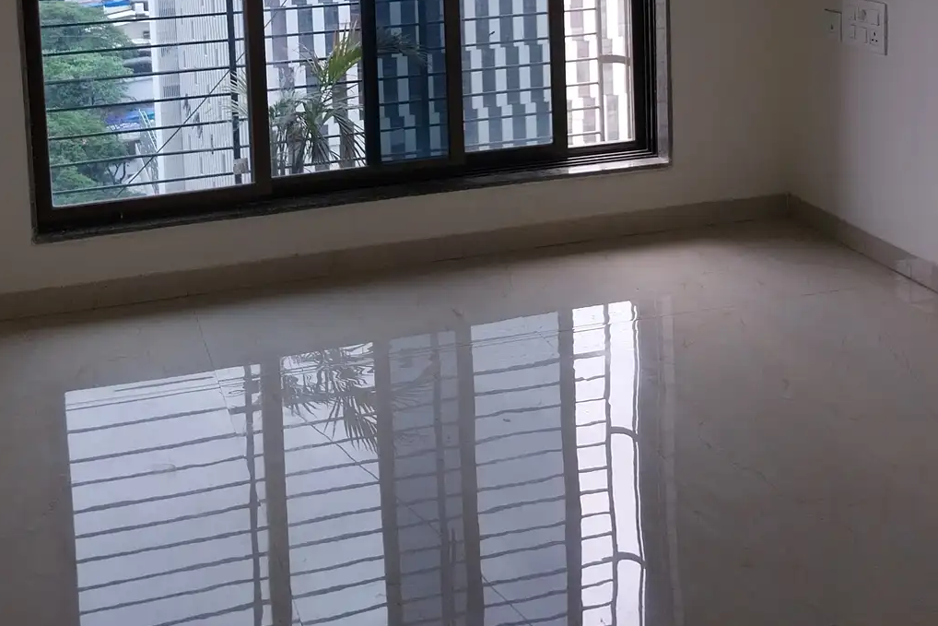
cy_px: -21
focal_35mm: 51
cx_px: 425
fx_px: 1329
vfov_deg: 25.0
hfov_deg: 38.8
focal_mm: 4
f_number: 1.8
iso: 40
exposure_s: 1/100
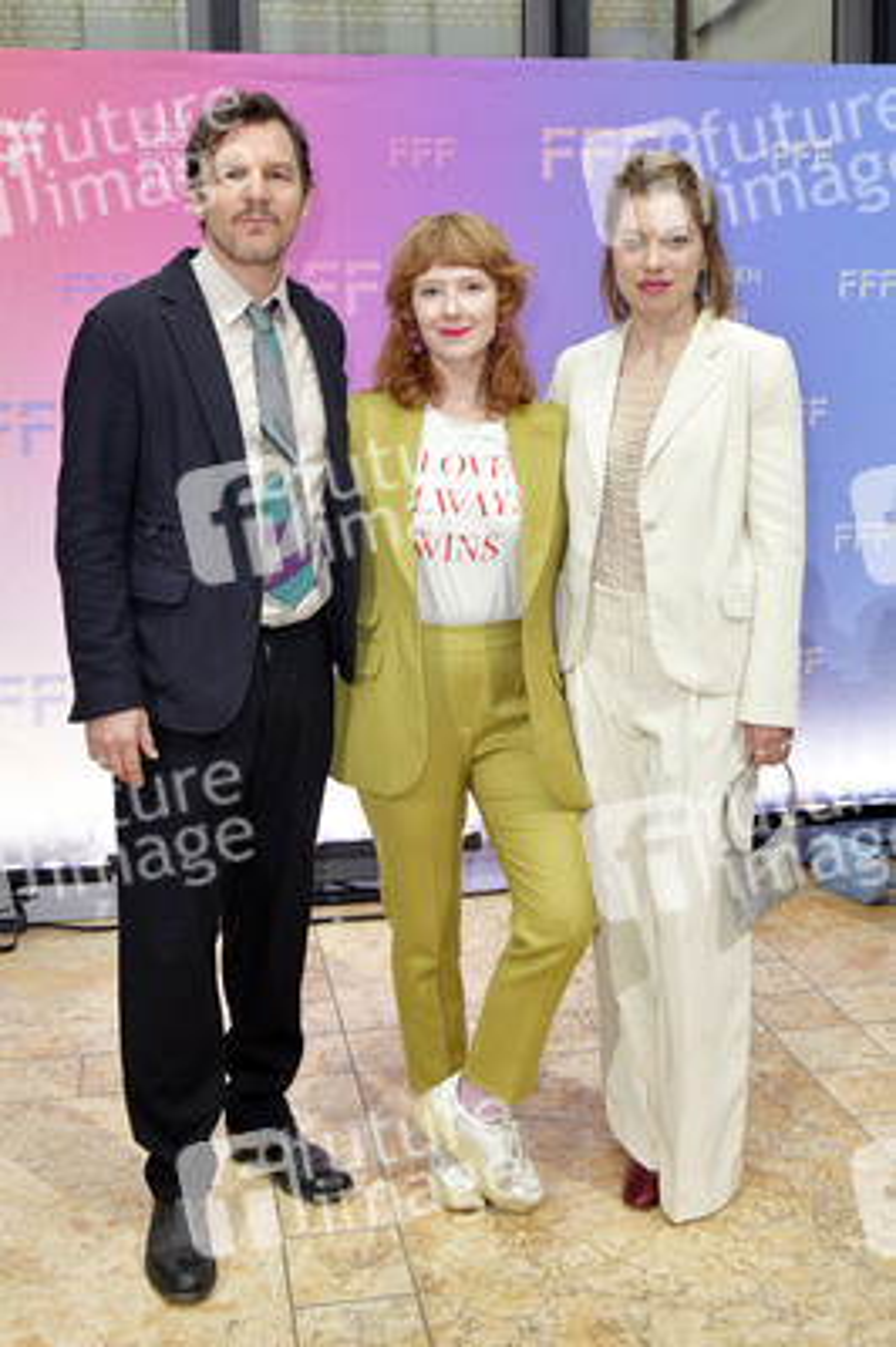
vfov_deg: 55.8
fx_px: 1271
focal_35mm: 34
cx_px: 448
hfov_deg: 38.8
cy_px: 674
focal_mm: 34
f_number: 5.6
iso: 1250
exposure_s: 1/160
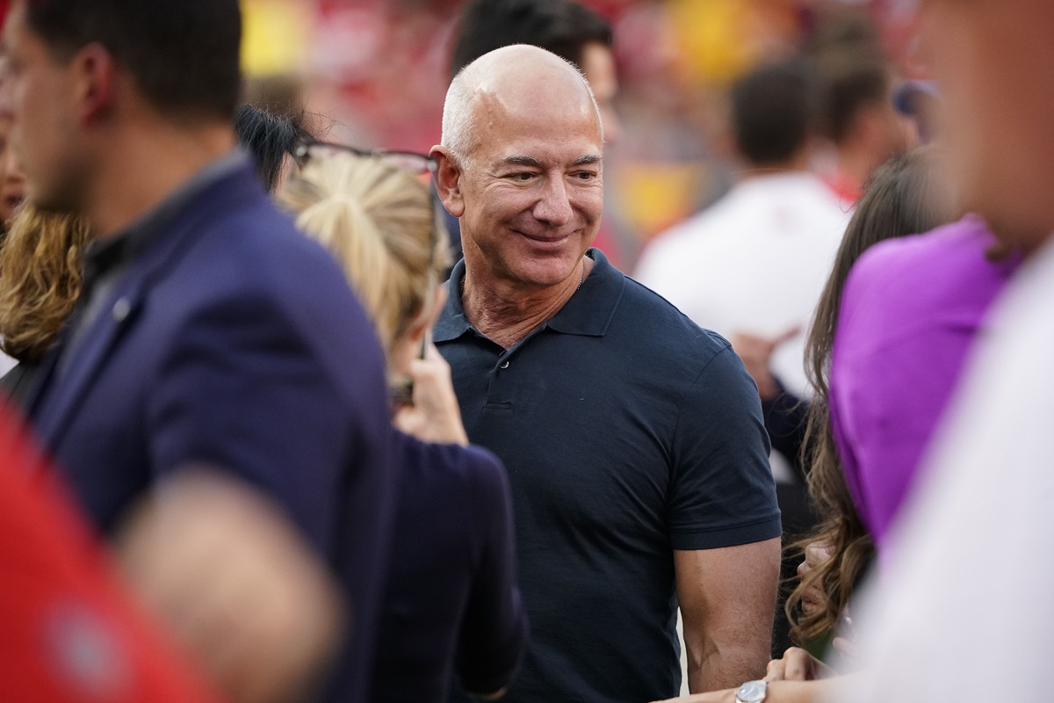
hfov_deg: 3.4
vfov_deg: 2.3
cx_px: 527
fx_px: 17565
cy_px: 352
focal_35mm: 600
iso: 4000
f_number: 6.3
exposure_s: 1/2000
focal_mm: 600
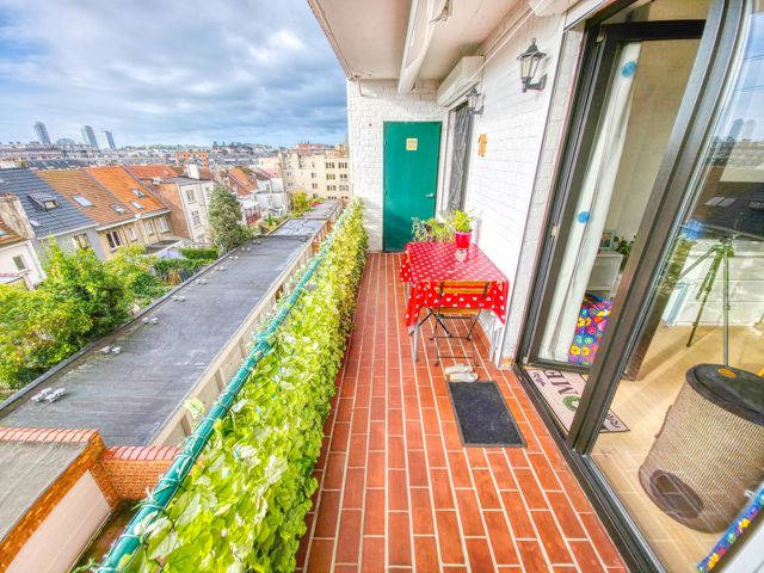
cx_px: 382
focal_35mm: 13
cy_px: 286
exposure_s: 1/1732
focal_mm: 2.2
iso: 20
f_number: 1.9
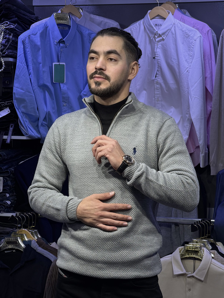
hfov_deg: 12.3
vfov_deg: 16.4
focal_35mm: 120
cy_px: 149
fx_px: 1035
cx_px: 112
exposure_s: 1/149
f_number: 2.8
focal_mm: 15.66
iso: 64
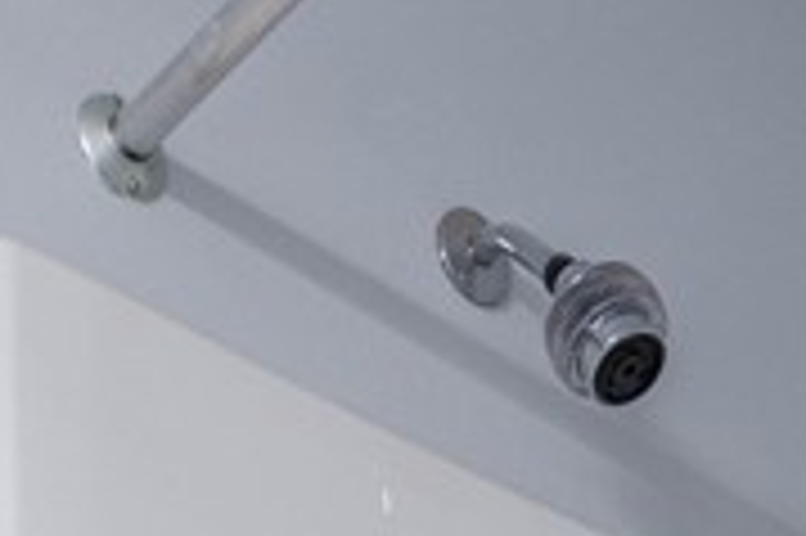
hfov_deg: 23.4
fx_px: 1901
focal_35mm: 85
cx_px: 691
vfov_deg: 11.1
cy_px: 1552
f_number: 8
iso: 320
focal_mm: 14
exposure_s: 1/60
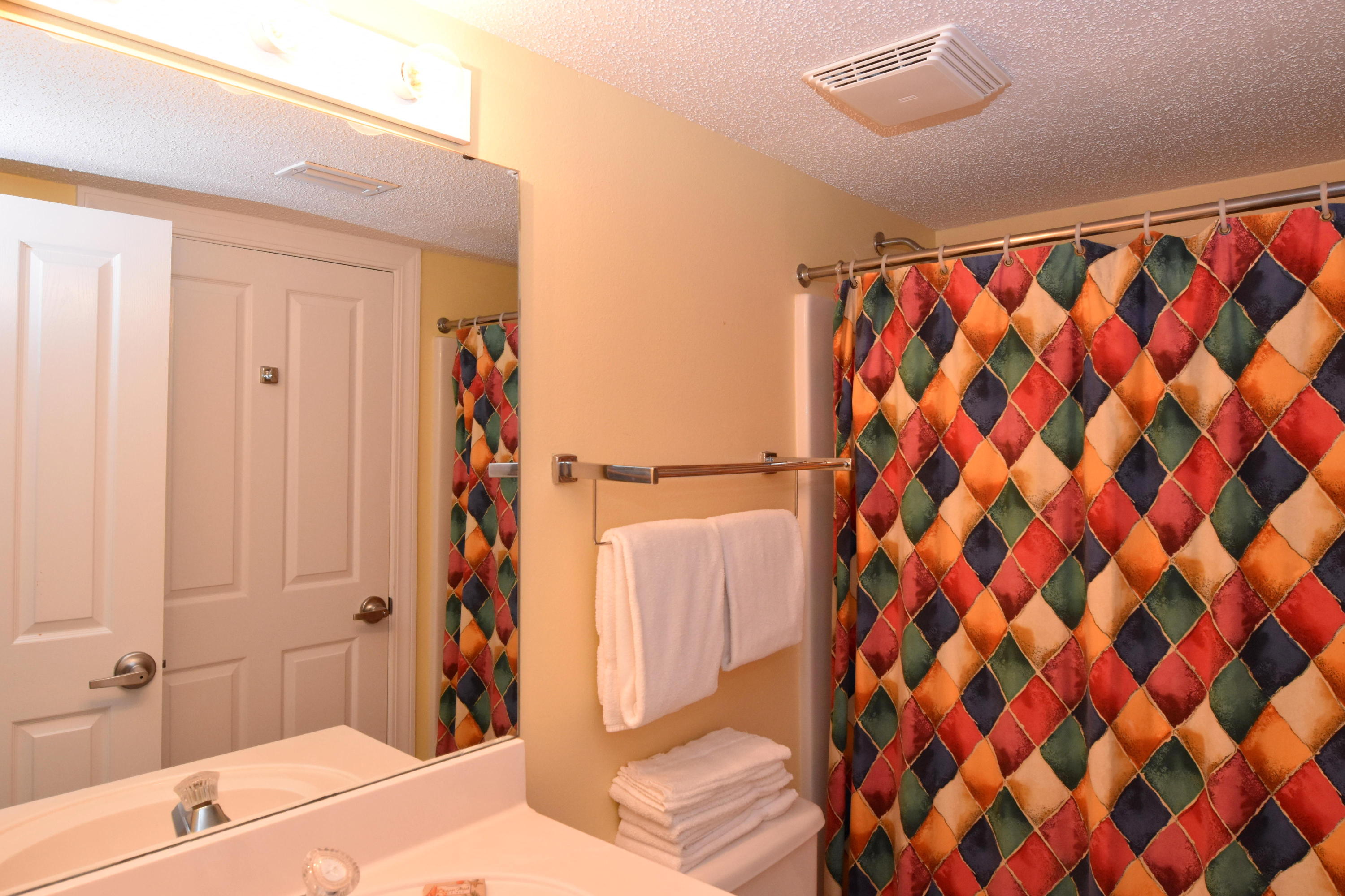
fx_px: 785
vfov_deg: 59.5
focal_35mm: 21
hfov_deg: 81.2
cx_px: 672
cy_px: 448
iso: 1600
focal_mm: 14
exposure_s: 1/60
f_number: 5.6
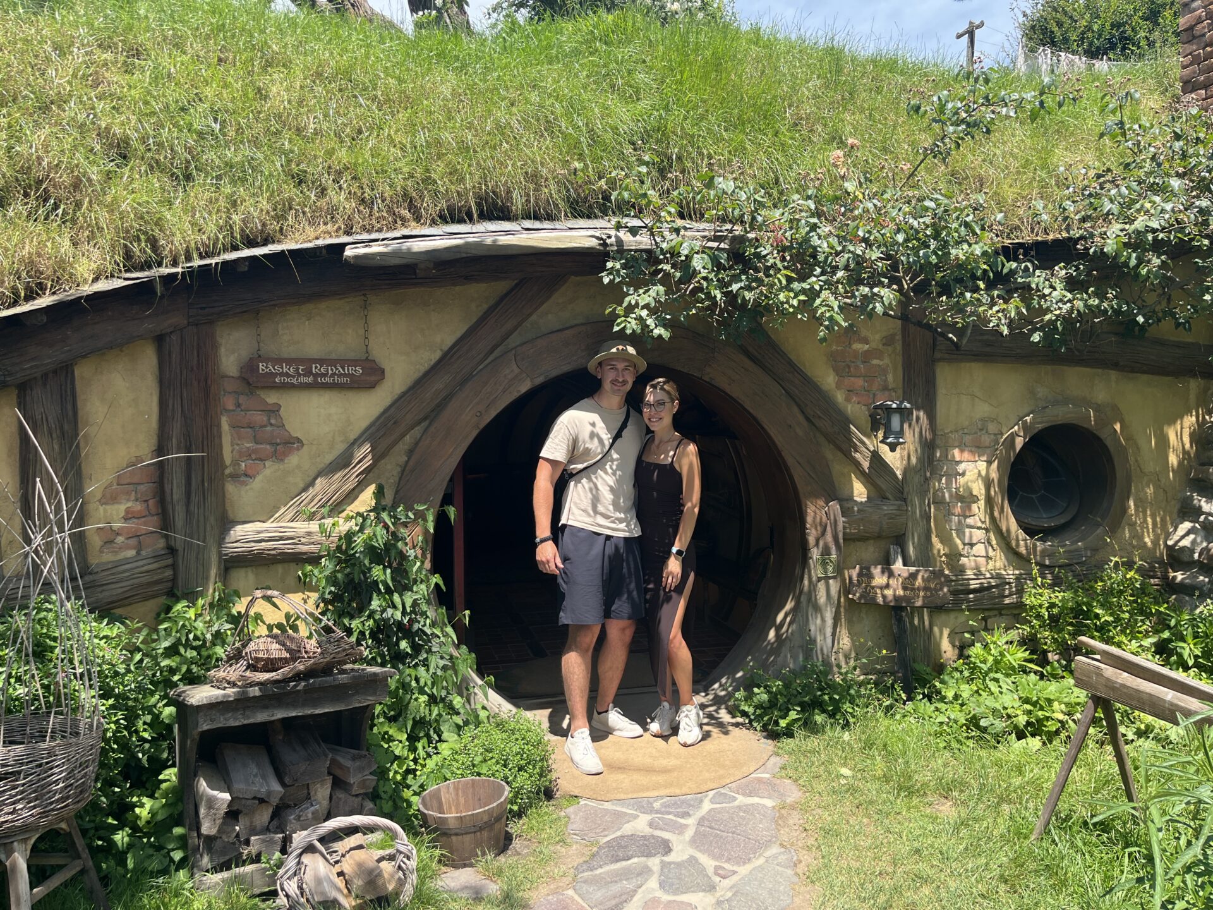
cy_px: 455
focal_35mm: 26
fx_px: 911
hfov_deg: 67.3
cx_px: 606
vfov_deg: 53.1
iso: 50
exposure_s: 1/943
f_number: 1.6
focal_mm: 5.1
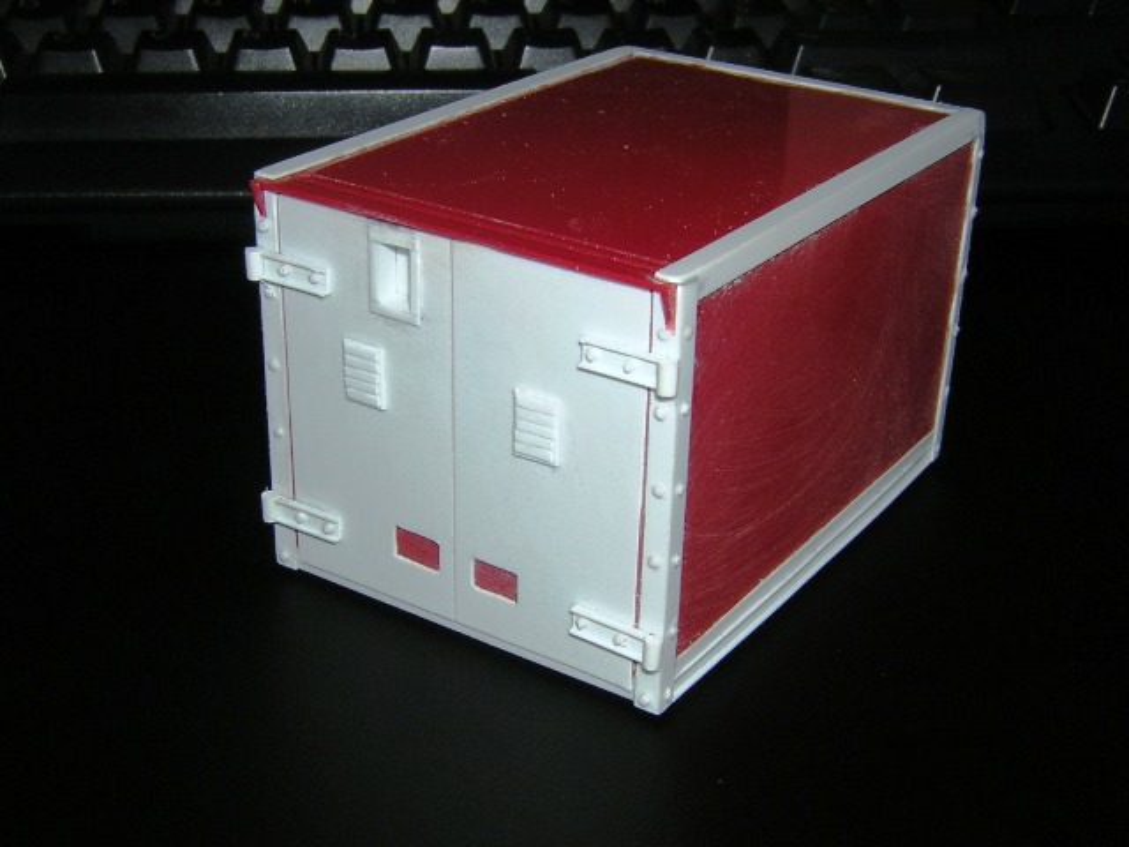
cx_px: 564
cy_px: 424
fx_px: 1663
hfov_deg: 37.5
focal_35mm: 51
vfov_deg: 28.6
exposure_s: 1/60.1
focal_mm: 6.6
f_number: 6.2
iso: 100
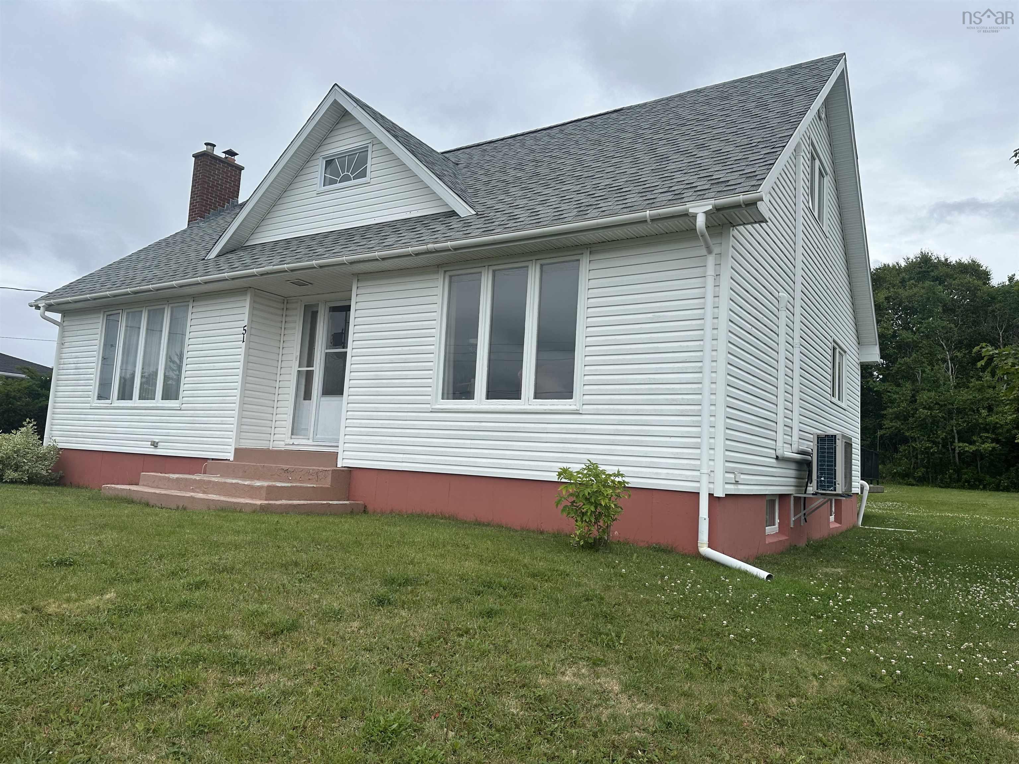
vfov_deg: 56.8
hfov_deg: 71.6
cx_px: 510
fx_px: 706
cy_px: 382
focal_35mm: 24
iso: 80
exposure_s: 1/4762
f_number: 1.78
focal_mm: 6.86
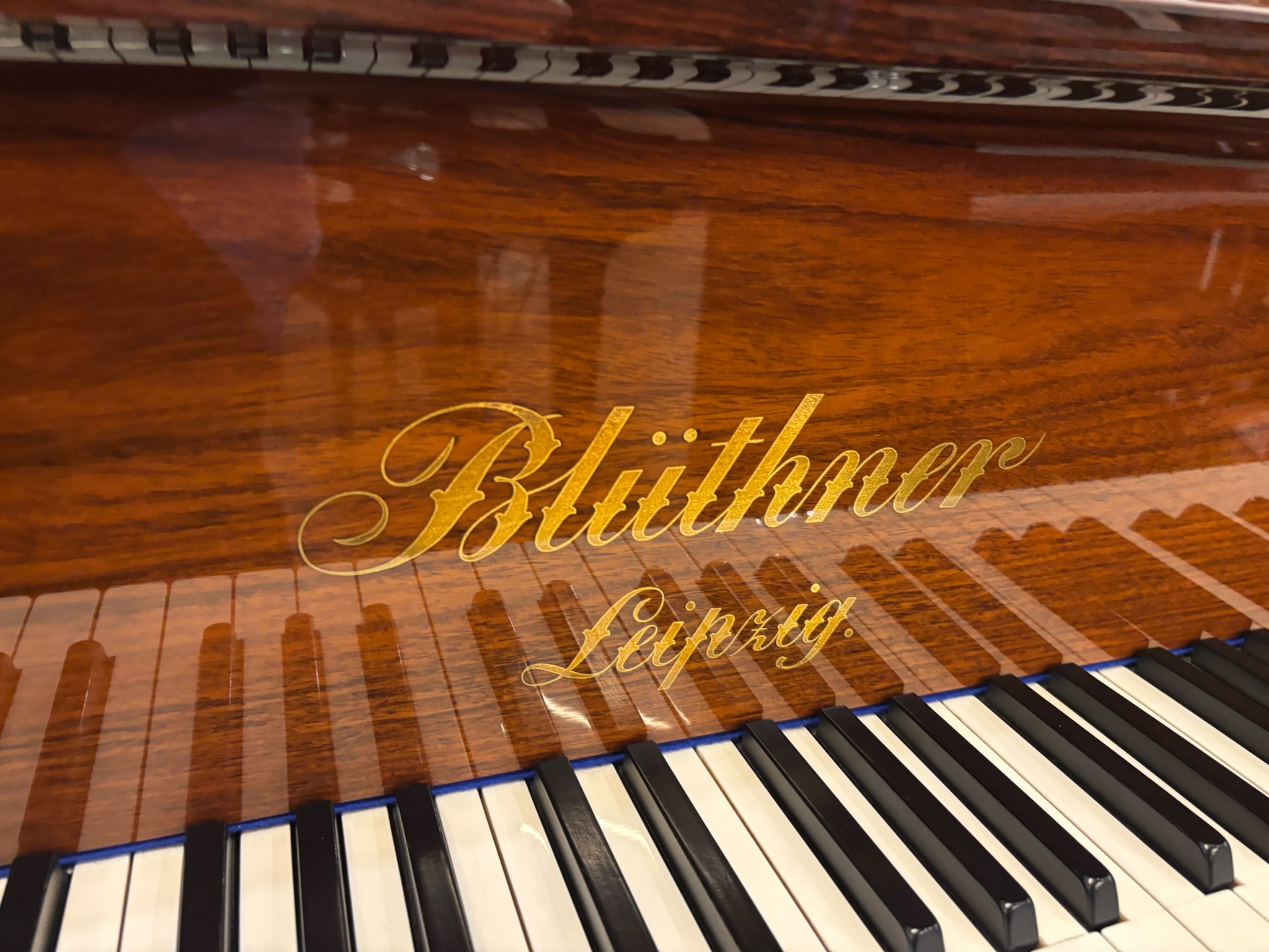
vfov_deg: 53.1
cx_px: 634
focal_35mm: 26
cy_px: 476
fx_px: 953
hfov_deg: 67.3
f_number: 1.6
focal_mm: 5.96
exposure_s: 1/50
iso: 400
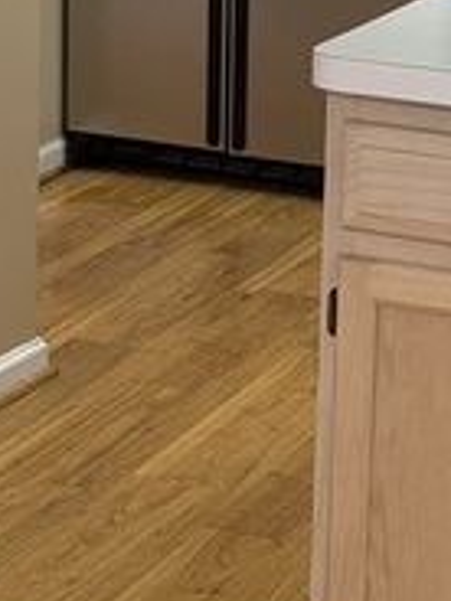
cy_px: -56
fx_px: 2449
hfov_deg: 10.4
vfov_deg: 13.7
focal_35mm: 141
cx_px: 471
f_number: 1.78
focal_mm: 6.76
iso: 200
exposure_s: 1/60
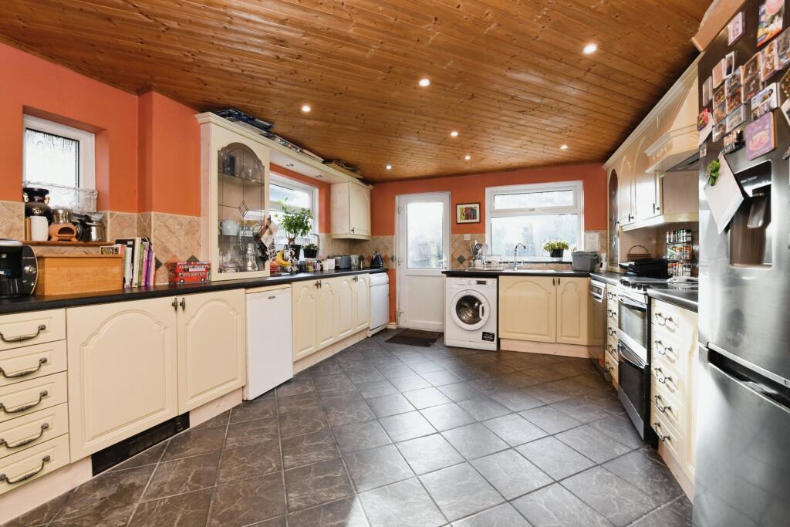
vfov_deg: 81.2
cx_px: 395
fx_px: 307
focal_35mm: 14
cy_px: 264
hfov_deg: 104.2
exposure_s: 1/60
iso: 800
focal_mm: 14
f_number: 9
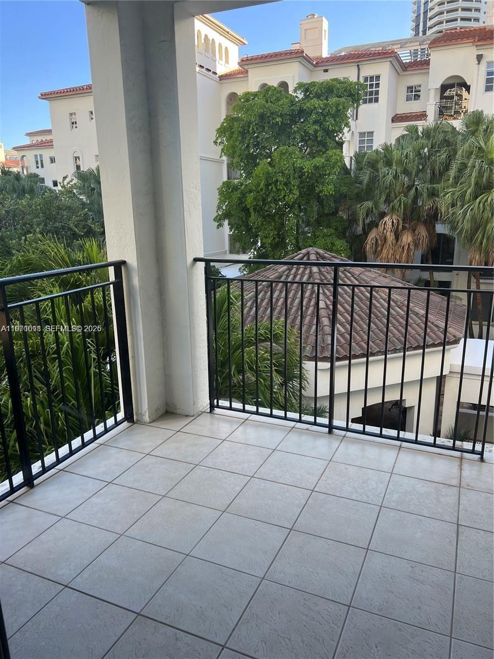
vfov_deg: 67.3
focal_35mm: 26
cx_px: 247
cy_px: 330
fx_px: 495
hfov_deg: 53.1
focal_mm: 5.7
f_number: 1.5
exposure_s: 1/204
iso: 40
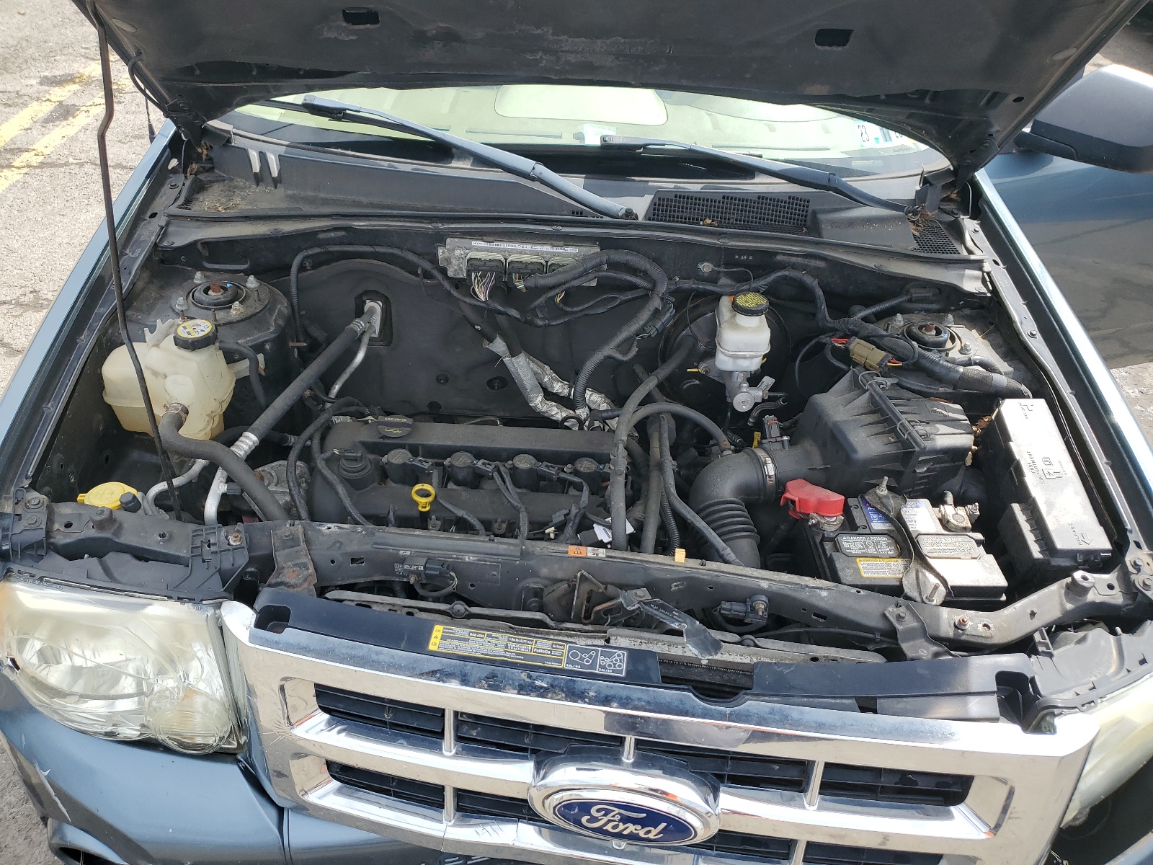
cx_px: 576
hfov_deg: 67.3
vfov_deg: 53.1
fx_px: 866
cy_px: 432
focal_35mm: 26
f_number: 1.5
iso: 50
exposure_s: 1/1429
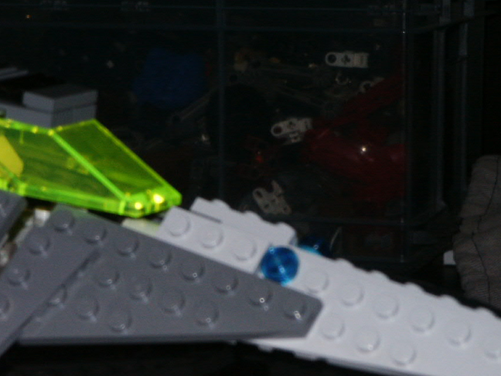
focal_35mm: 208
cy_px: 259
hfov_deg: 9.5
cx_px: 193
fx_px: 3012
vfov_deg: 7.1
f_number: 8
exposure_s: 1/125
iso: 200
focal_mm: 28.23
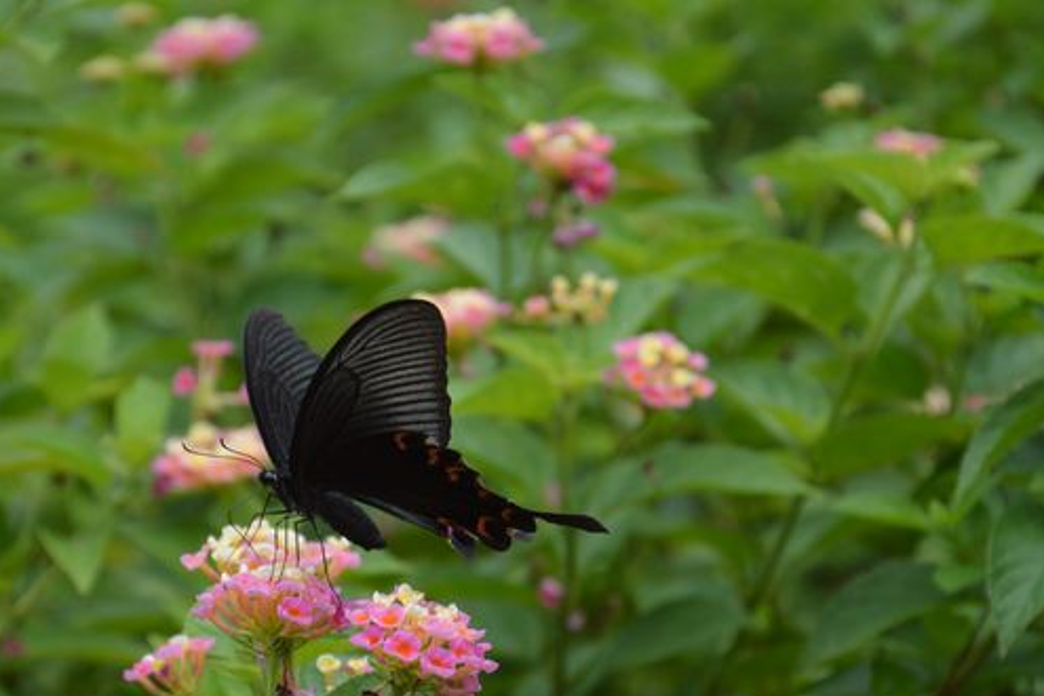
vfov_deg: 6.0
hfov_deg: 9.0
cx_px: 401
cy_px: 471
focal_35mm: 229
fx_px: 6633
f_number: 5.6
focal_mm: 105
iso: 400
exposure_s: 1/1000
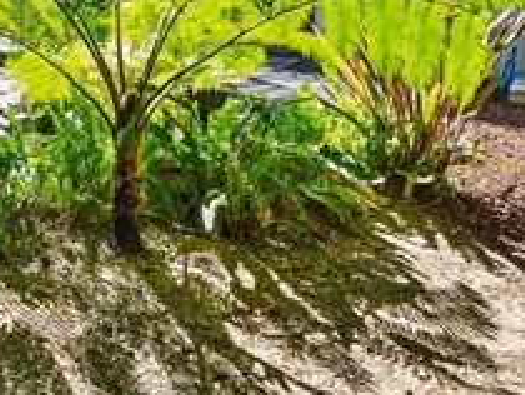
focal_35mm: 41
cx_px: -22
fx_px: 623
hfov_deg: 39.3
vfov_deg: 31.0
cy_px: -48
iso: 250
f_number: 22
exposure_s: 1/10
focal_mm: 14
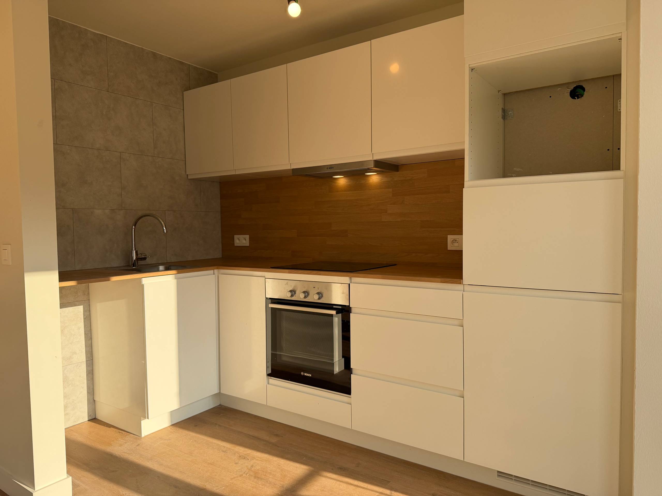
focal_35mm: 24
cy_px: 248
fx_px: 459
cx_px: 331
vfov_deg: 56.8
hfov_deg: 71.6
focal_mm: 6.76
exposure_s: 1/1585
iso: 100
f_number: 1.78
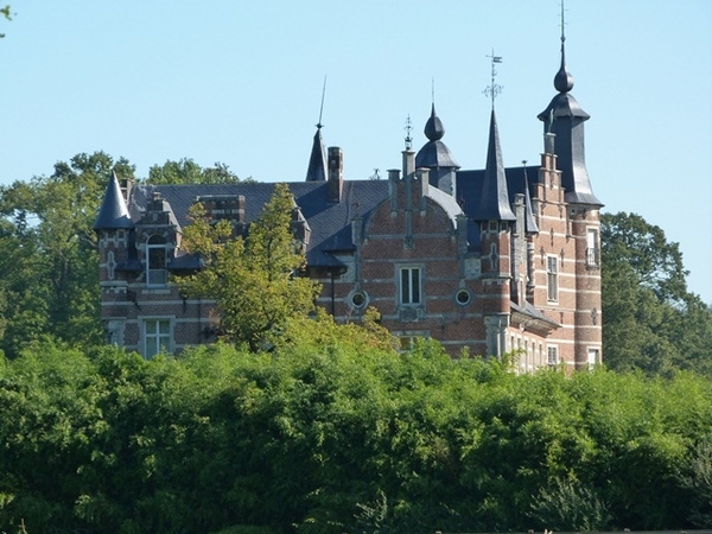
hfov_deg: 10.3
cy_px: 267
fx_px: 3949
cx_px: 356
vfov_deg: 7.7
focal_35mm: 192
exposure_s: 1/250
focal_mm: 34.6
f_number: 4.5
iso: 125
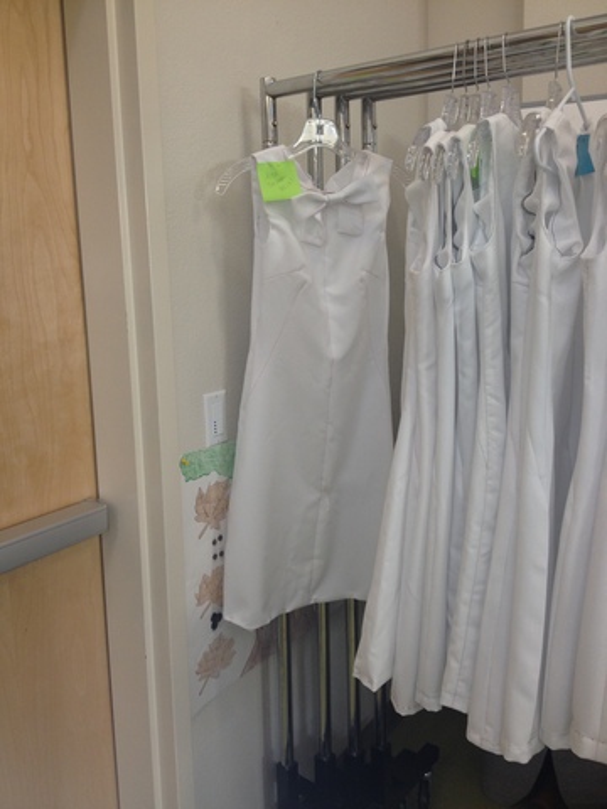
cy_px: 404
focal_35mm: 35
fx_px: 818
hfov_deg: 40.7
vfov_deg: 52.6
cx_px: 304
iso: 50
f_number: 2.4
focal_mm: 4.28
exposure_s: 1/47
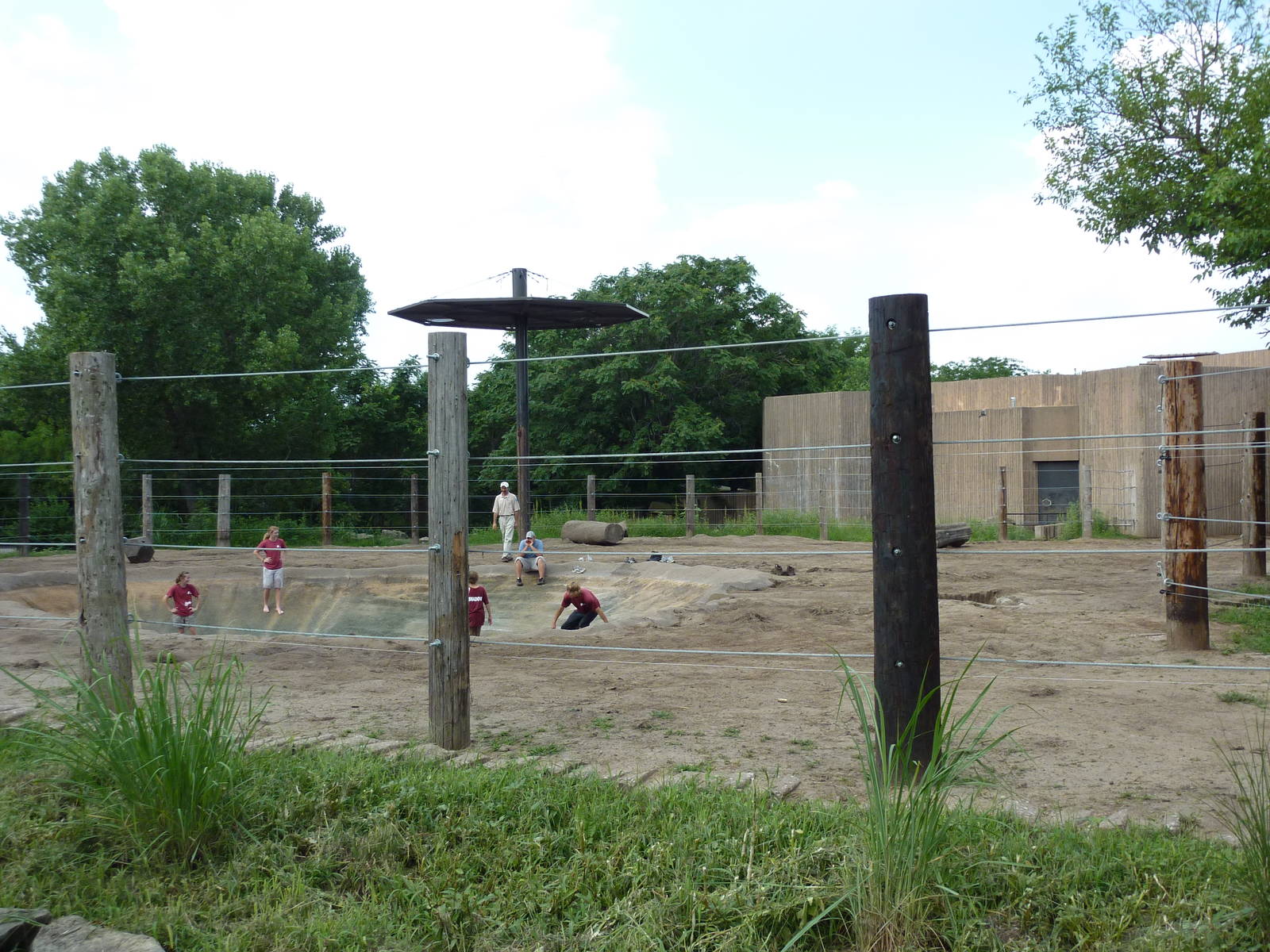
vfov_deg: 40.7
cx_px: 635
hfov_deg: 52.6
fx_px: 1284
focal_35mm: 35
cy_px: 476
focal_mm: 5.7
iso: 125
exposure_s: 1/500
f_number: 3.5
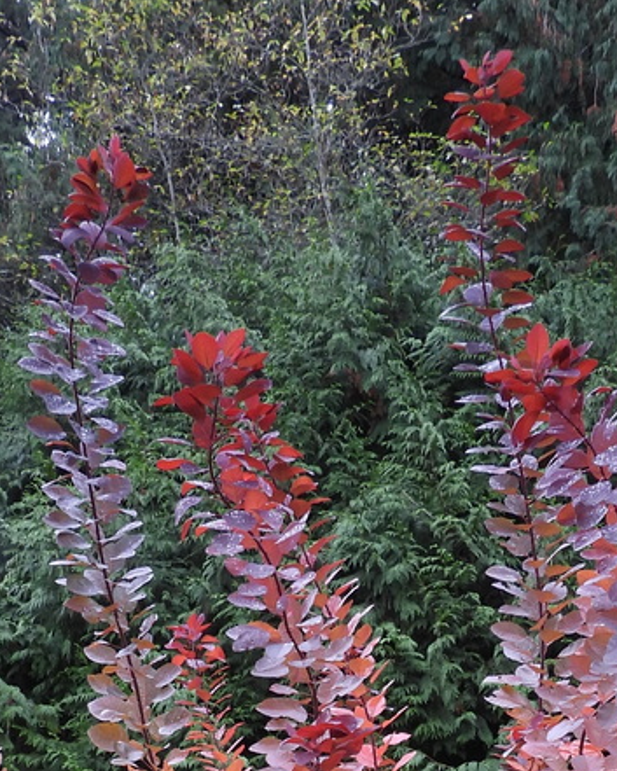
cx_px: 276
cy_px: 1103
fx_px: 1940
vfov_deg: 19.9
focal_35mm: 85
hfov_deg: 18.1
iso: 100
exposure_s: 1/30
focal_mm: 5.4
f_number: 3.2
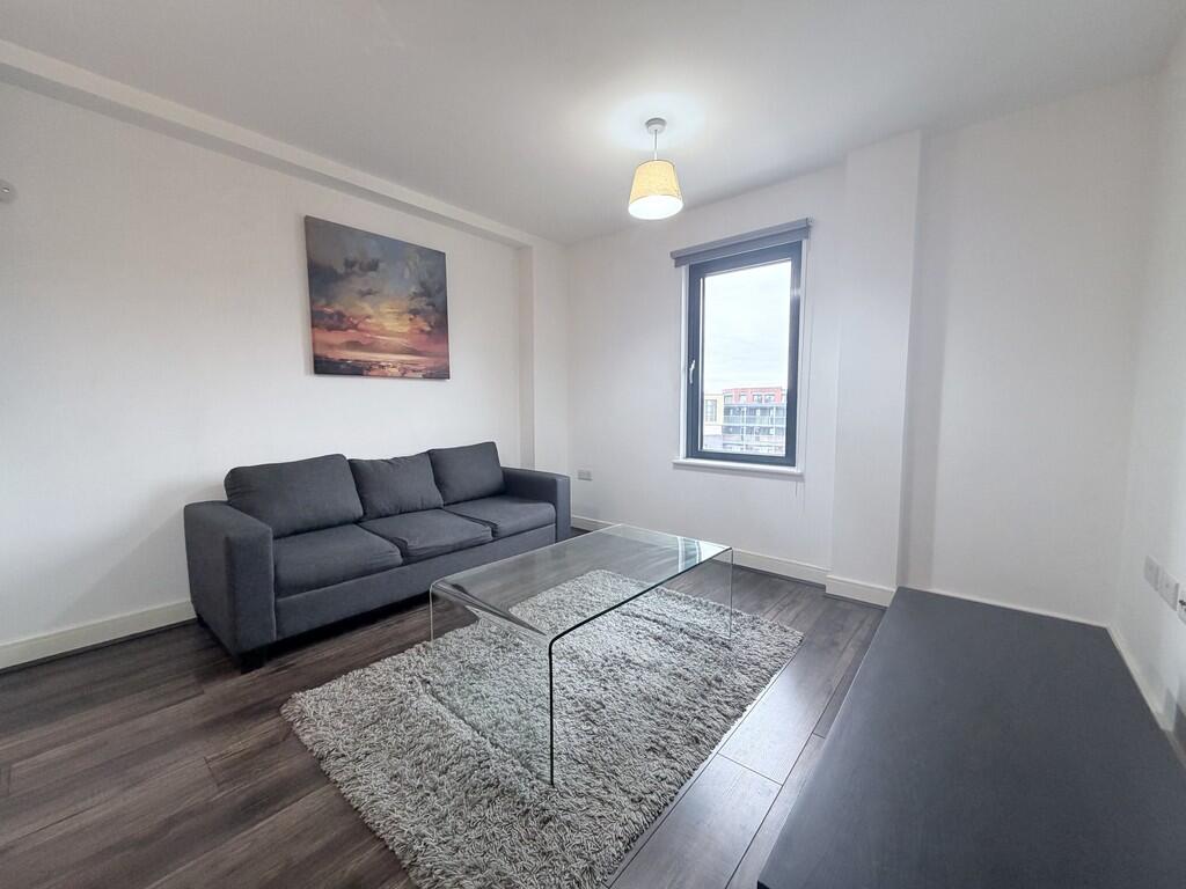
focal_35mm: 14
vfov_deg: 85.7
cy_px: 444
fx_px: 480
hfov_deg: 102.1
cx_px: 593
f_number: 2.2
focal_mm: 2.22
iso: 250
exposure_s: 1/50
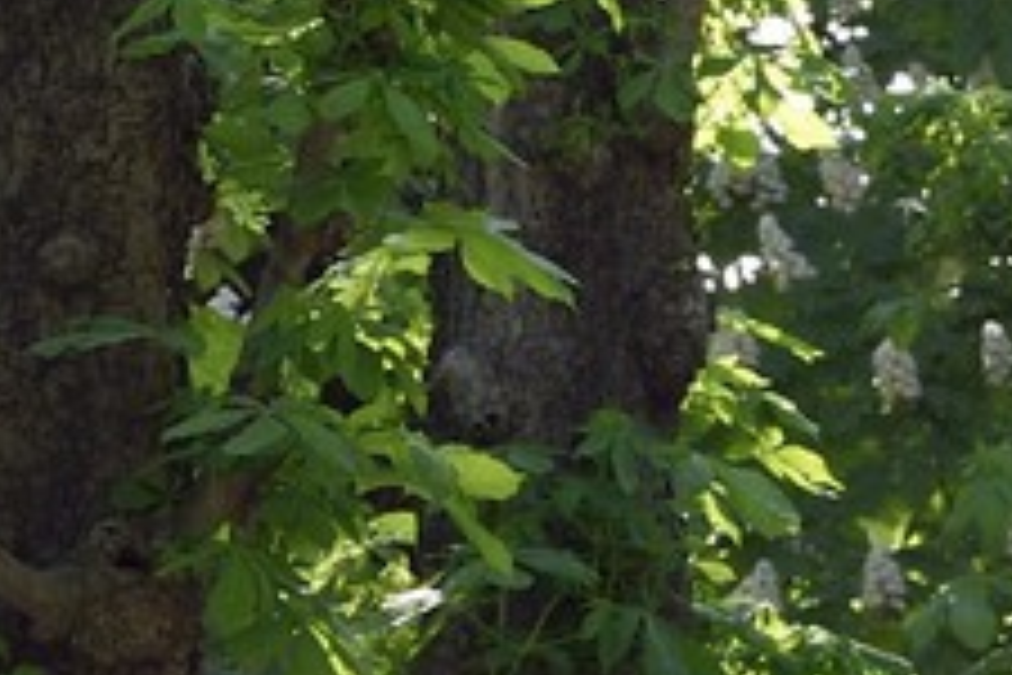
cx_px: 3225
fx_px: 18974
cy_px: 1024
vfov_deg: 2.0
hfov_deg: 3.0
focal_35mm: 675
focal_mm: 95
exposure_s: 1/250
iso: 400
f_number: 8
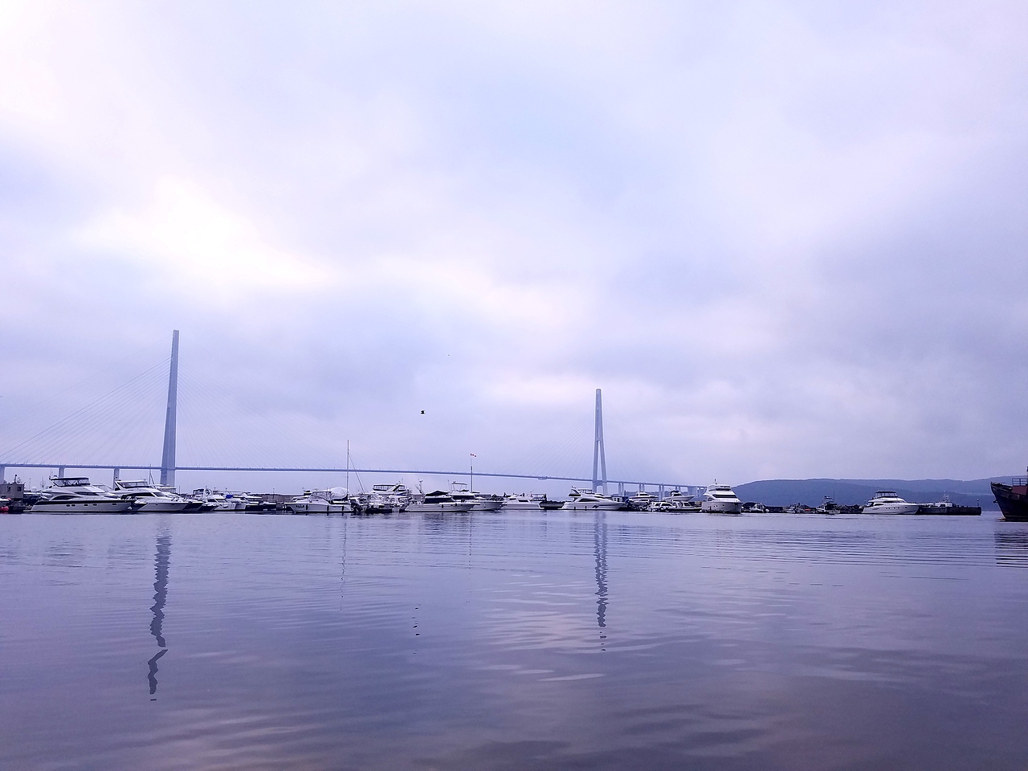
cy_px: 386
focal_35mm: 26
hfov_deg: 67.3
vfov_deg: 53.1
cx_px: 514
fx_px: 772
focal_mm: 4.2
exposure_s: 1/750
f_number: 1.7
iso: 50
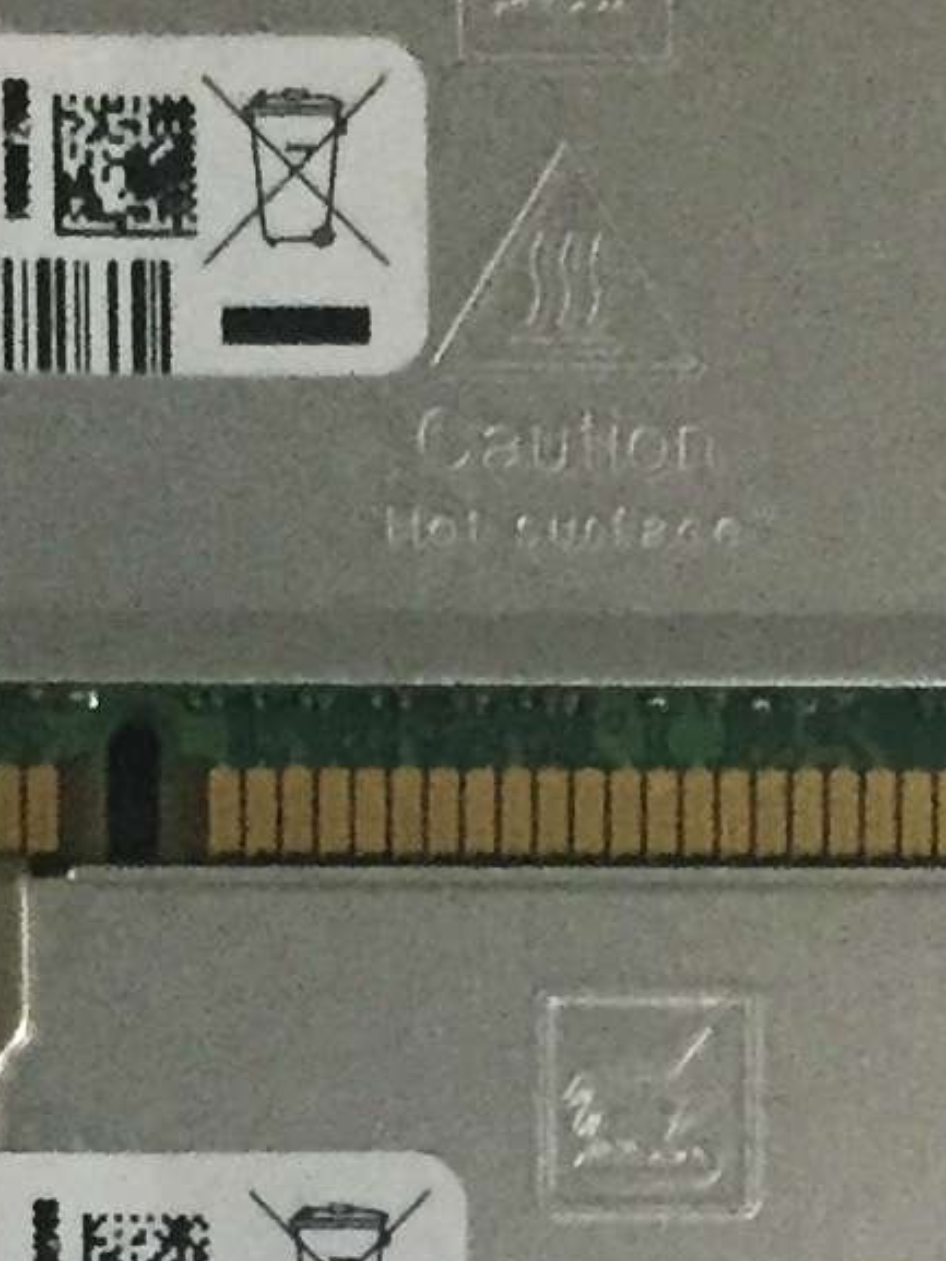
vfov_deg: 11.5
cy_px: 1884
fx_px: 5974
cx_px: 546
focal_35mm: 164
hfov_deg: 9.1
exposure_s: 1/30
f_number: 2.2
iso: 250
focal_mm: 4.15
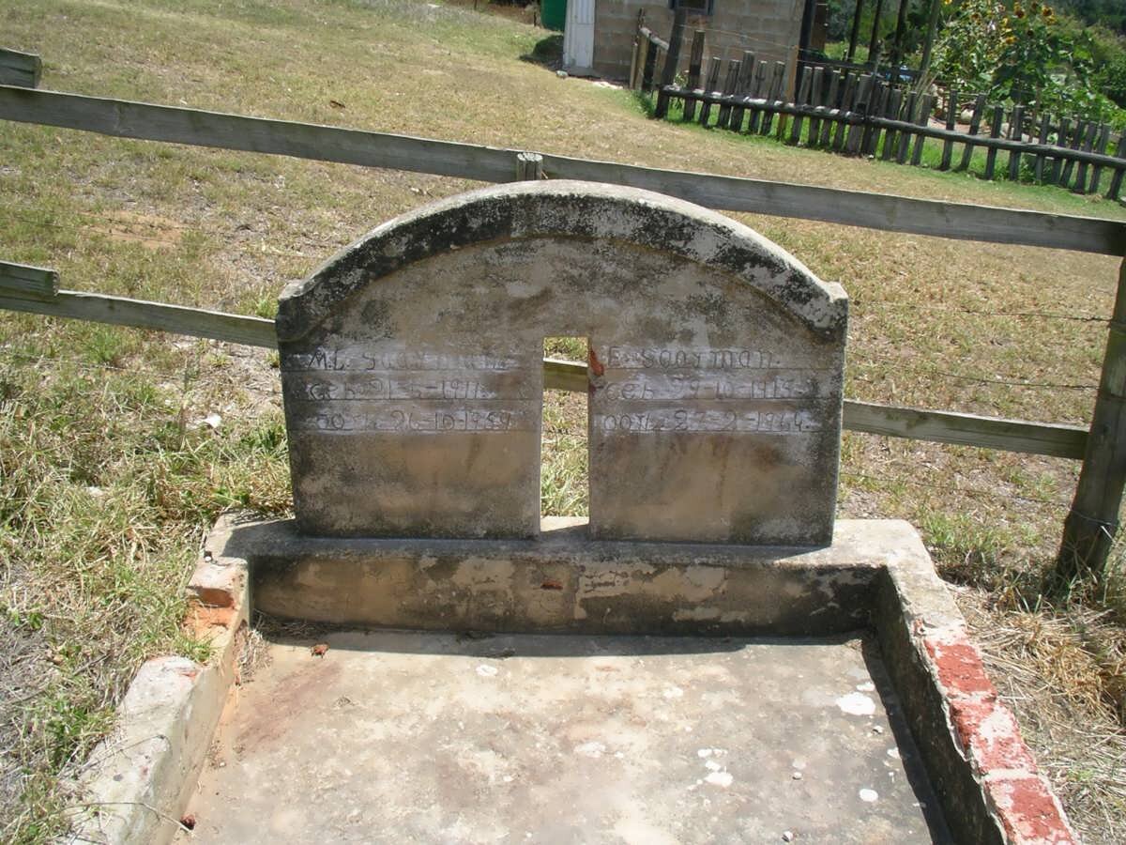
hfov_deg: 50.1
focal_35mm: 37
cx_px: 563
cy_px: 422
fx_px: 1204
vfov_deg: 38.7
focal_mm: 5.7
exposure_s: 1/125
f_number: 6.9
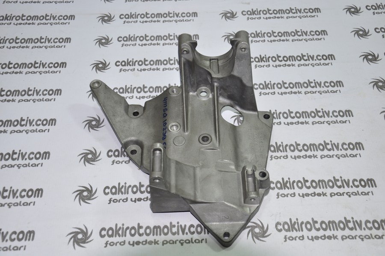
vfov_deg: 28.0
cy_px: 128
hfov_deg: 41.2
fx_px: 513
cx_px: 192
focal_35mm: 48
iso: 200
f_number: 5.6
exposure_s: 1/50
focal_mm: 32
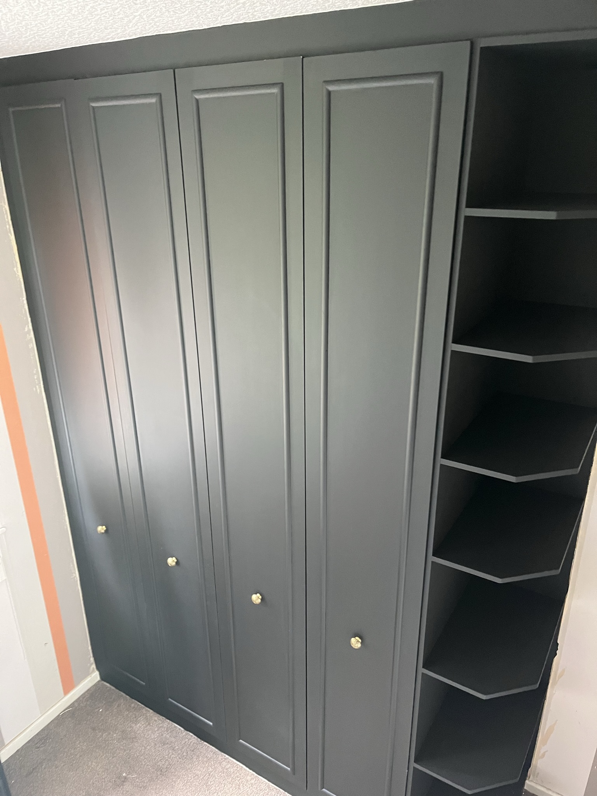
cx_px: 298
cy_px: 398
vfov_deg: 67.3
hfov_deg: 53.1
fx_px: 598
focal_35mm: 26
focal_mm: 5.1
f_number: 1.6
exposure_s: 1/56
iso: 500
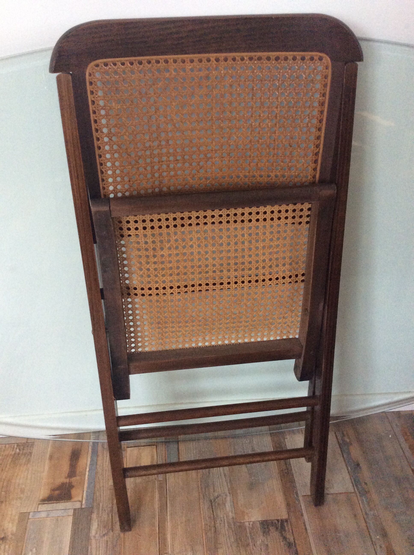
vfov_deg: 56.9
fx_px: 512
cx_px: 207
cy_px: 278
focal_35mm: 32
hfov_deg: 44.1
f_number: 2.4
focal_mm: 3.3
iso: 200
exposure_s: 1/25
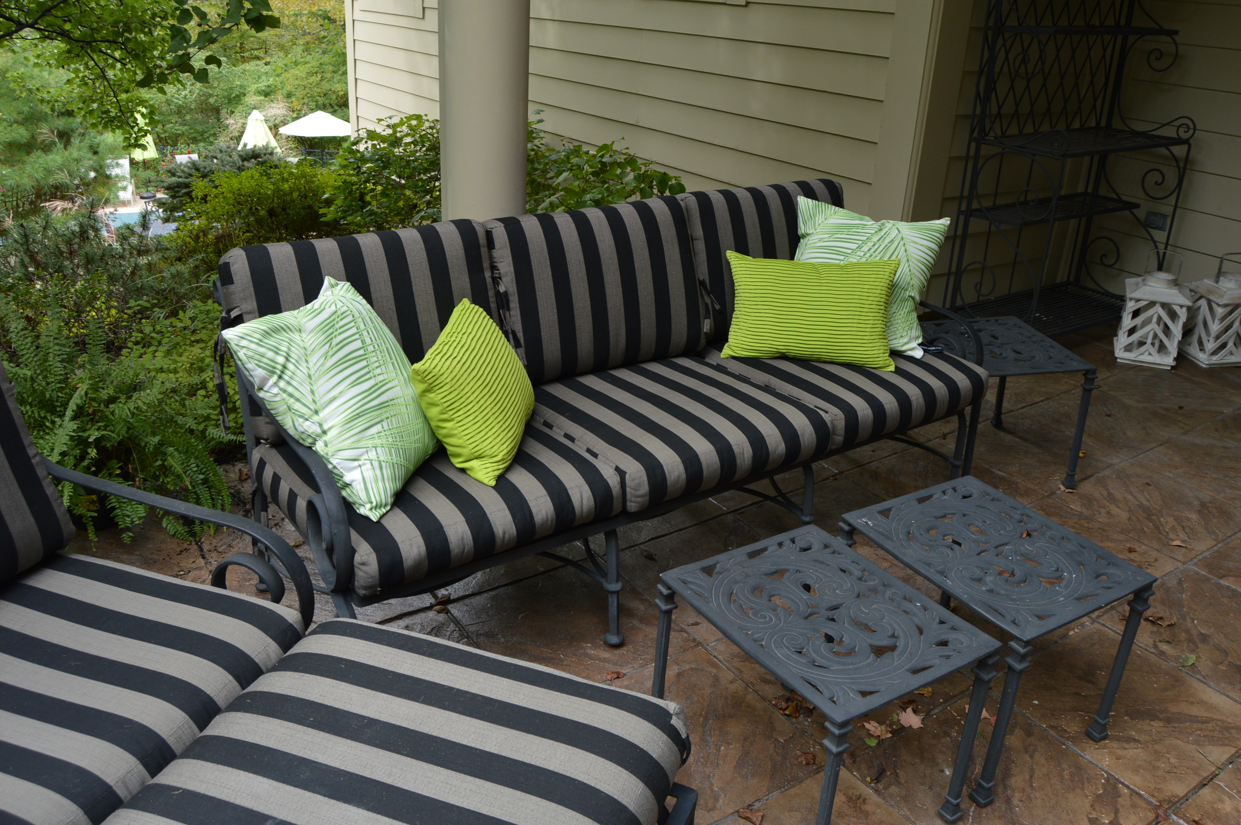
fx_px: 930
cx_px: 620
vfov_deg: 47.8
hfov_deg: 67.4
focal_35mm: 27
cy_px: 412
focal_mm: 18
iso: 360
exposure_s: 1/125
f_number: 5.6
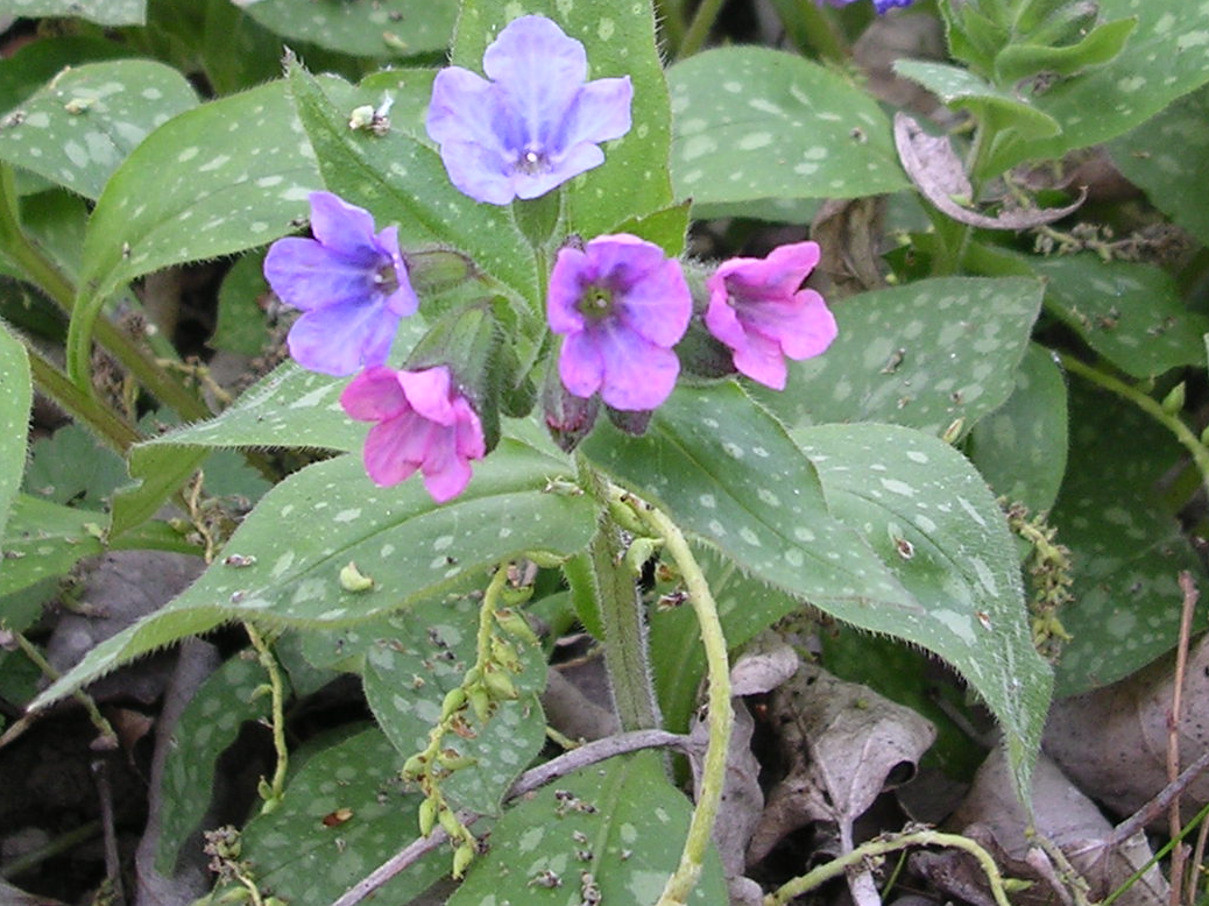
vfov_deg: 19.5
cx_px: 663
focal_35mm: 75
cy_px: 257
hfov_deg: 26.0
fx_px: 2619
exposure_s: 1/56.8
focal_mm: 5.8
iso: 100
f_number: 2.8
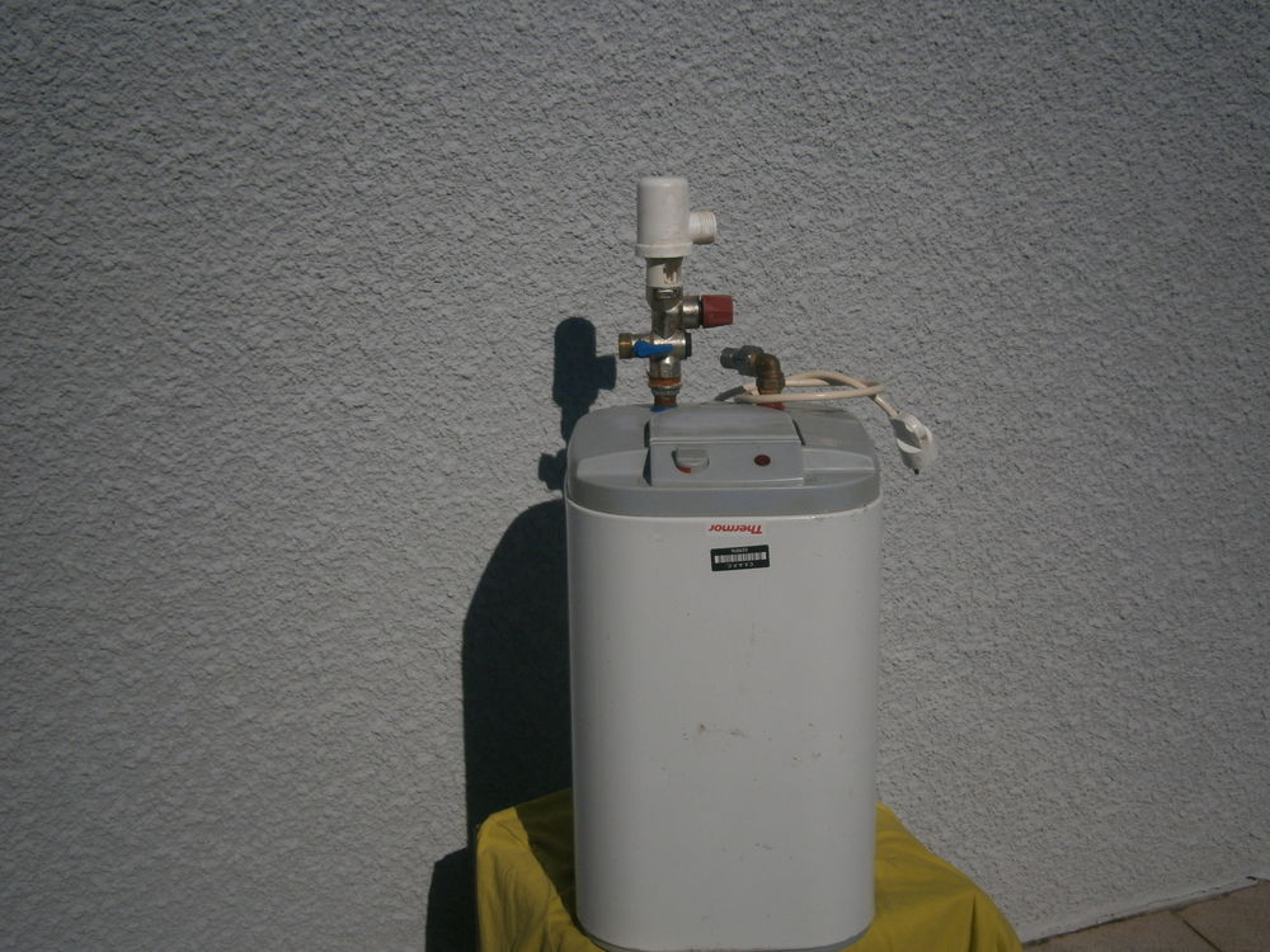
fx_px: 1724
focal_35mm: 47
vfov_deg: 30.9
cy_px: 476
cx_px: 635
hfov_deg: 40.4
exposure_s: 1/800
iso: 80
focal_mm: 8.3
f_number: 9.7
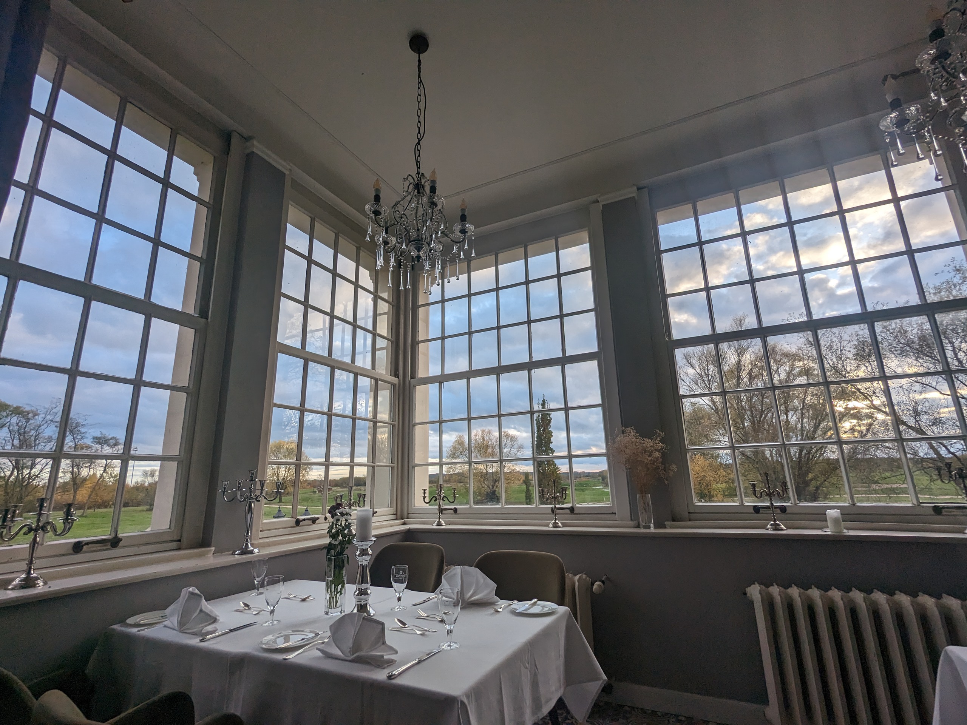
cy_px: 362
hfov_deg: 94.5
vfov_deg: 78.1
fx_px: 447
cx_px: 484
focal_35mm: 16
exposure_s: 1/423
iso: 49
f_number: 2.2
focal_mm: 2.35
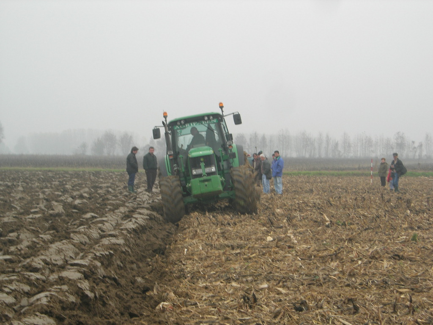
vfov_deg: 13.1
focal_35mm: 113
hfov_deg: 17.4
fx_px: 1413
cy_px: 162
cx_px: 216
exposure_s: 1/37.5
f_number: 8.2
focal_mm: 23.4
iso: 64
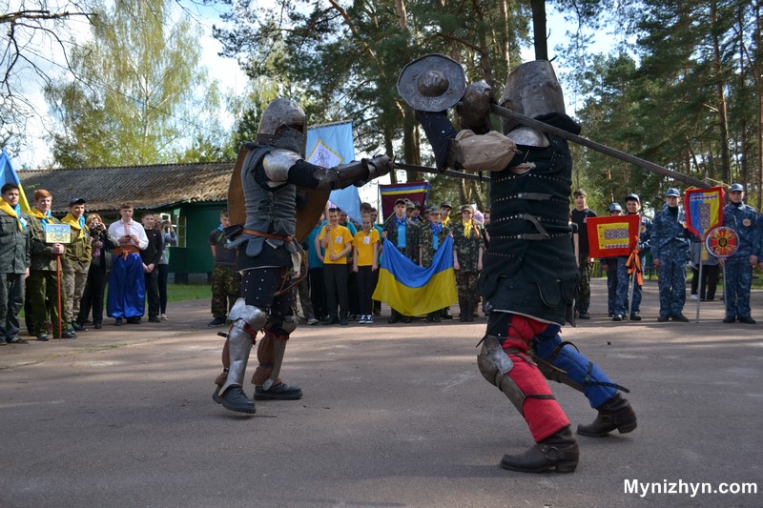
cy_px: 254
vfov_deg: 36.9
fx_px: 763
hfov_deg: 53.1
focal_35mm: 36
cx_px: 382
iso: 200
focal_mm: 24
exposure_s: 1/640
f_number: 4
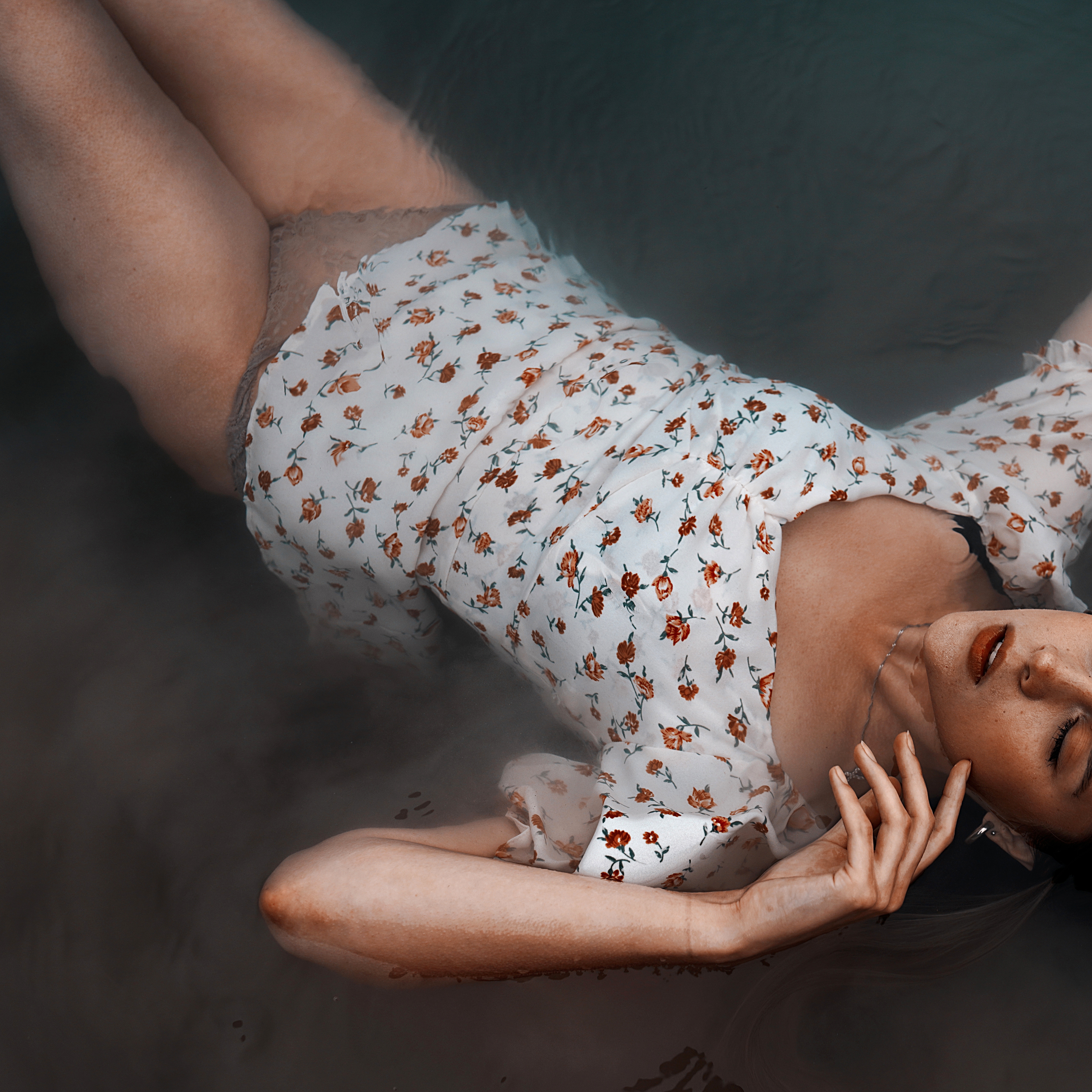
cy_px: 557
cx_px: 830
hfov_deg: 35.9
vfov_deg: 36.8
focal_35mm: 46
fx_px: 1642
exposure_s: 1/500
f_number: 3.2
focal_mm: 35
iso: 100
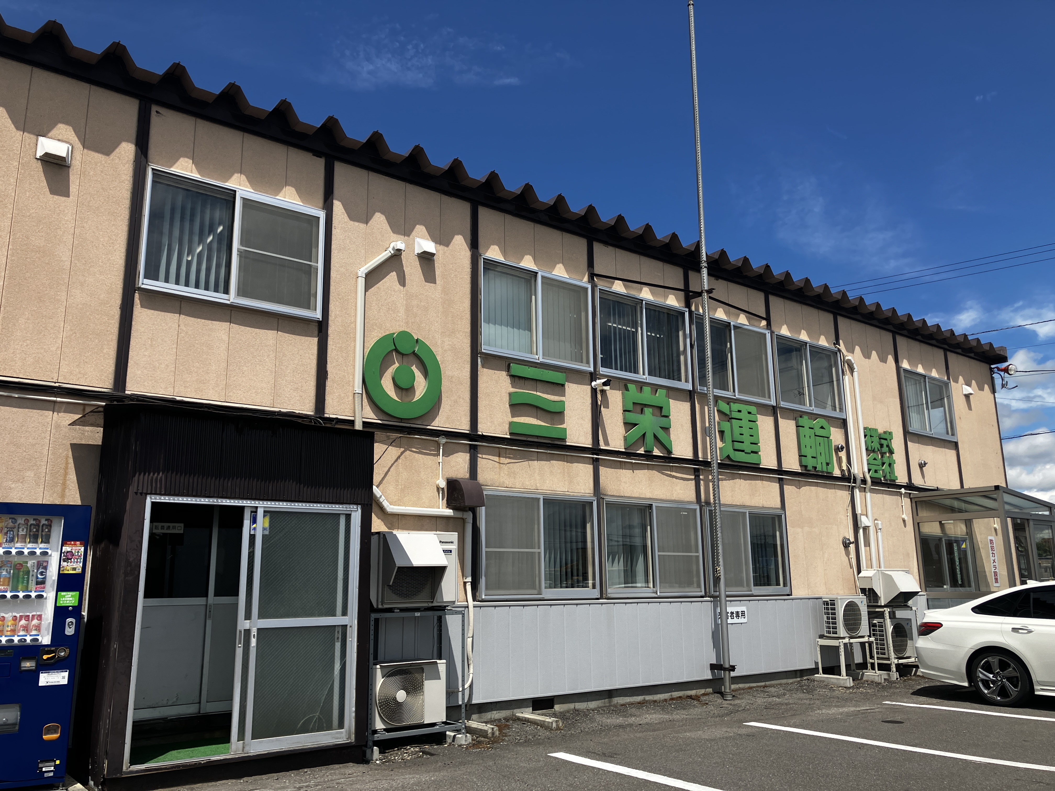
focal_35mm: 28
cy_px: 396
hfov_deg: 63.4
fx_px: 853
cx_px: 528
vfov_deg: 49.7
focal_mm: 3.99
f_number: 1.8
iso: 32
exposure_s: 1/2825
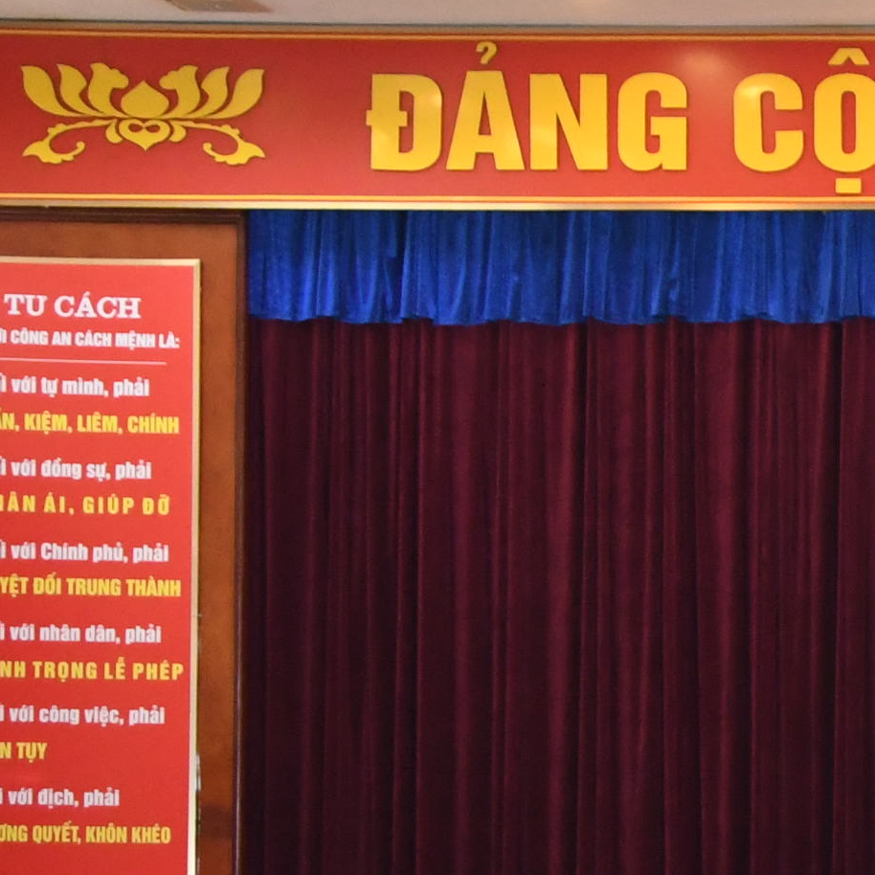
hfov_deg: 9.8
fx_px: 4661
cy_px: 845
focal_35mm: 163
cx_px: 1890
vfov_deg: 10.6
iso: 2500
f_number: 4
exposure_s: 1/200
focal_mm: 28
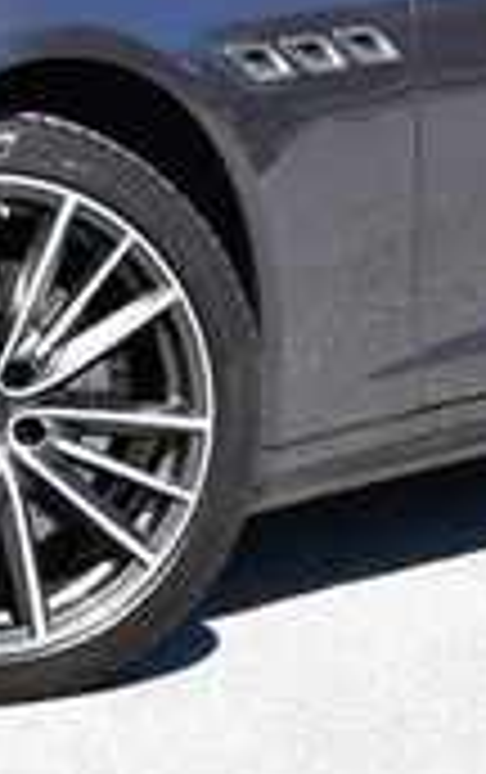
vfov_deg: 11.3
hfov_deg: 7.2
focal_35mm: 182
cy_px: -140
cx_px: 45
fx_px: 3844
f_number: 8
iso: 200
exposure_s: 1/250
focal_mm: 24
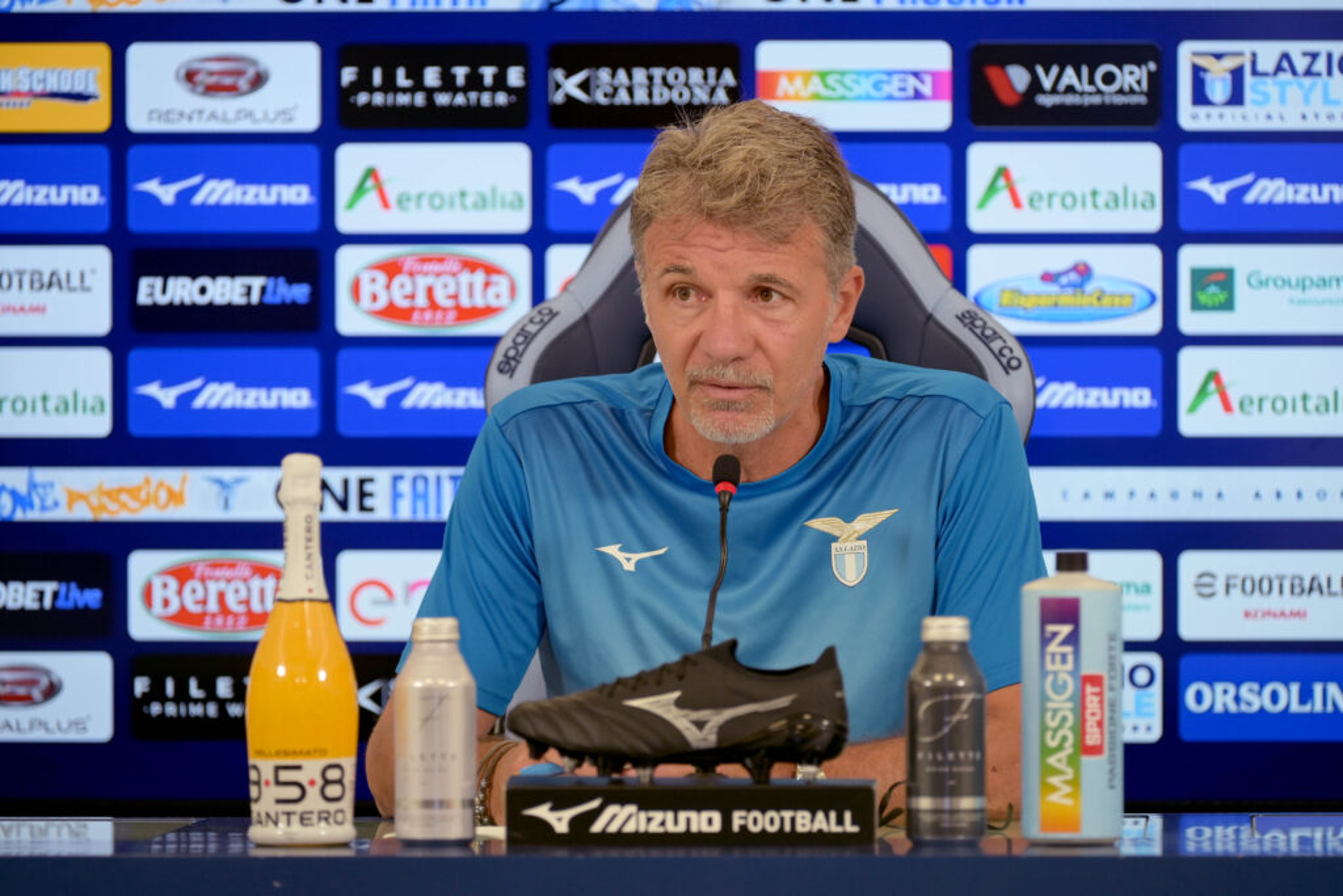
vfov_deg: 5.3
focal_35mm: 260
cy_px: 448
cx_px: 672
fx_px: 9700
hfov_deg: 7.9
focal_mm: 260
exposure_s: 1/200
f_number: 4.5
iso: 1000
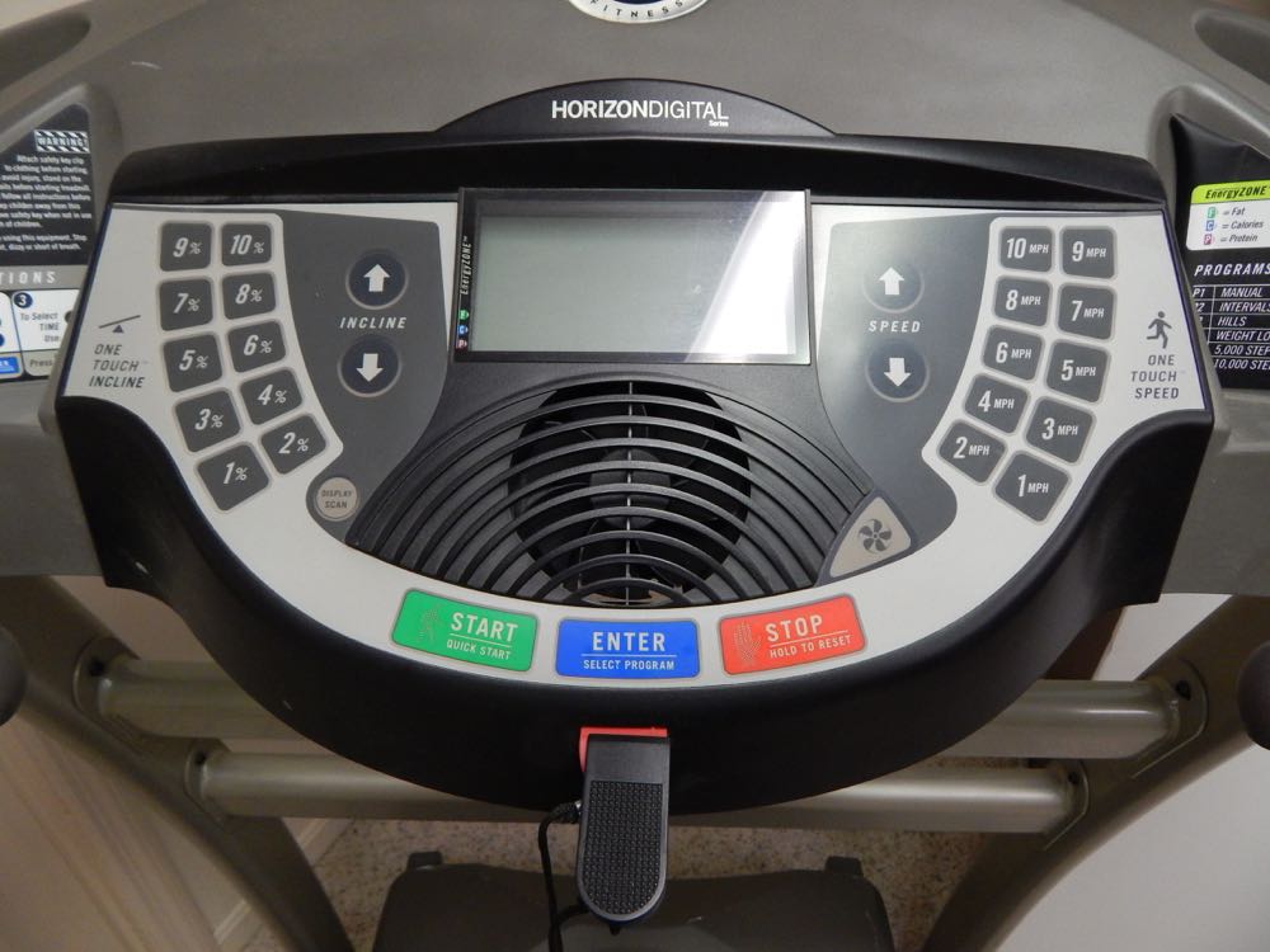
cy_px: 476
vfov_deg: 58.9
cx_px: 635
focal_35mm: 23
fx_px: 844
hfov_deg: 73.9
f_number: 3
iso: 400
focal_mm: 4
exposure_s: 1/60
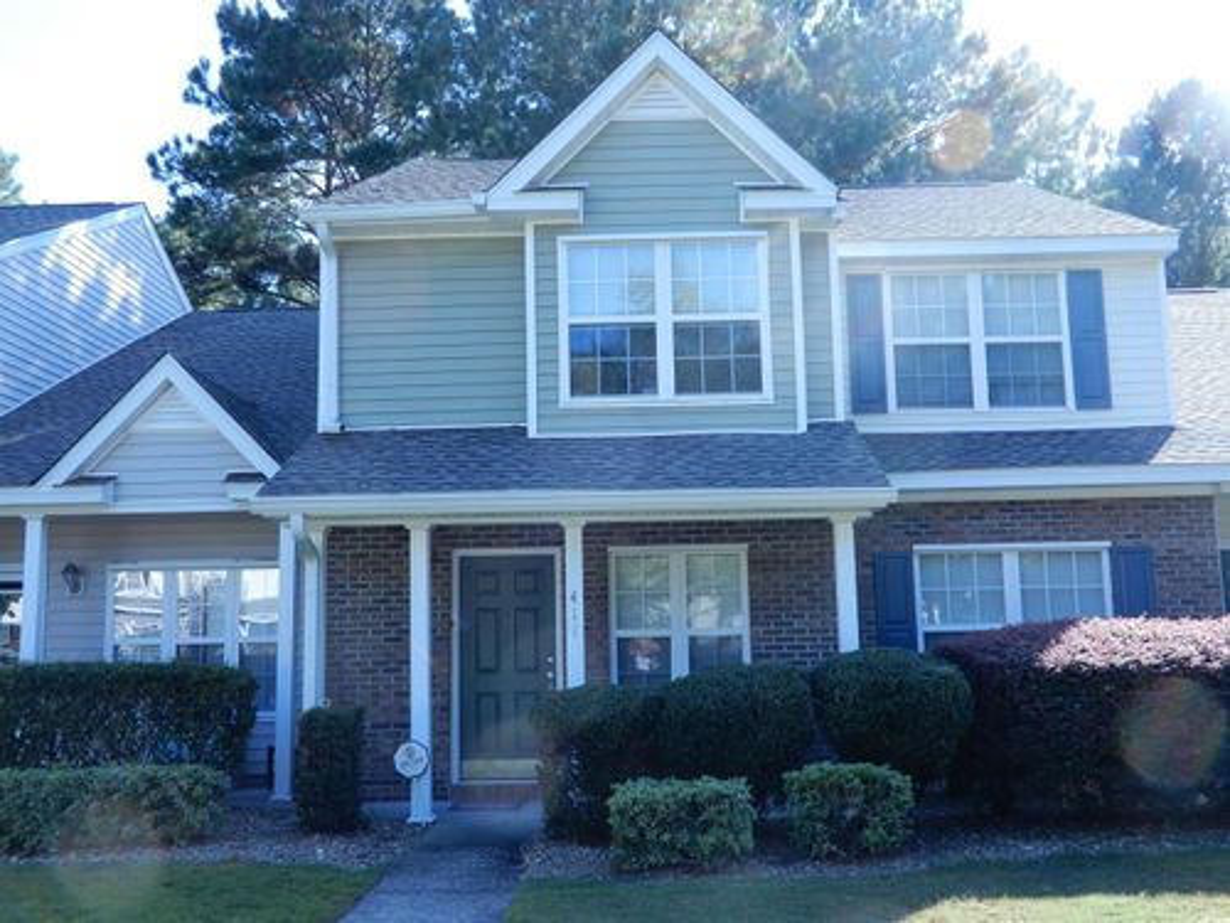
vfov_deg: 40.7
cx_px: 615
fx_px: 1244
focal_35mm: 35
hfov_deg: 52.6
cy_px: 462
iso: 80
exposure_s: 1/160
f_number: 4
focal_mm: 6.2
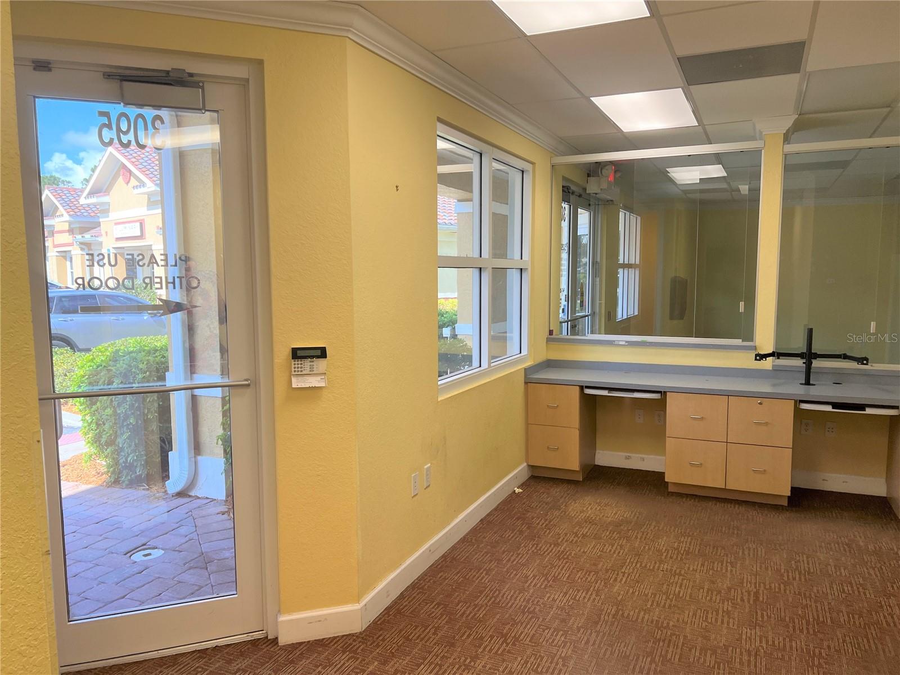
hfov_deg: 67.3
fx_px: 676
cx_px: 450
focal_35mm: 26
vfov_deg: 53.1
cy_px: 338
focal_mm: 5.7
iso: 125
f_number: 1.5
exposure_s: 1/120
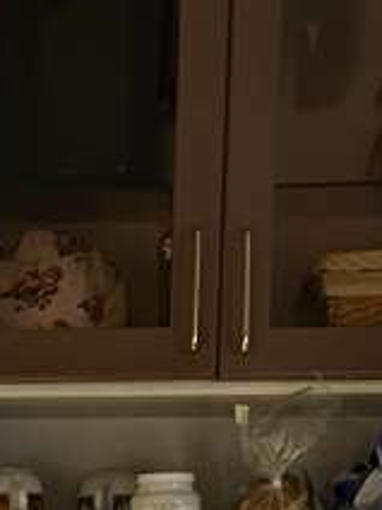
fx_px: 2707
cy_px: 1323
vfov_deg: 9.3
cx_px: -205
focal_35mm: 184
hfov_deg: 7.9
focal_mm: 5.1
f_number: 1.6
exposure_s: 1/50
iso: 80
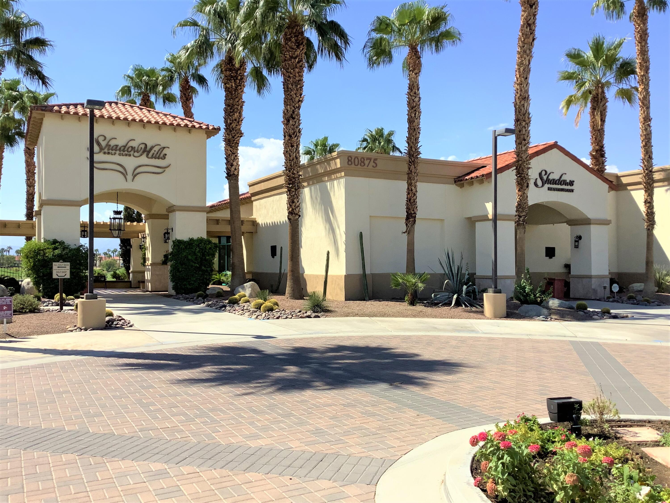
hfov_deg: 58.4
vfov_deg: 45.4
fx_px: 600
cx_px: 335
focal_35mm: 31
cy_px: 252
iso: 25
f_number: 2.4
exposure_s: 1/1481
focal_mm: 3.3
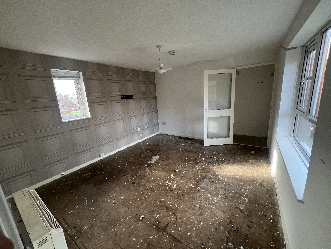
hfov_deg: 106.2
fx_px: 124
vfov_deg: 89.9
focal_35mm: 13
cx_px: 166
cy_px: 124
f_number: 1.8
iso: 125
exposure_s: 1/99
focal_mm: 1.57
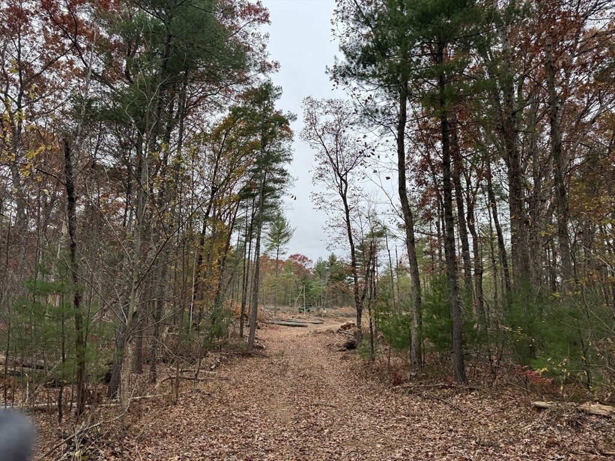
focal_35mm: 24
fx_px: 426
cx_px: 308
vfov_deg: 56.8
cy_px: 230
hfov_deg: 71.6
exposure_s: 1/558
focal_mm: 6.76
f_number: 1.78
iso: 80
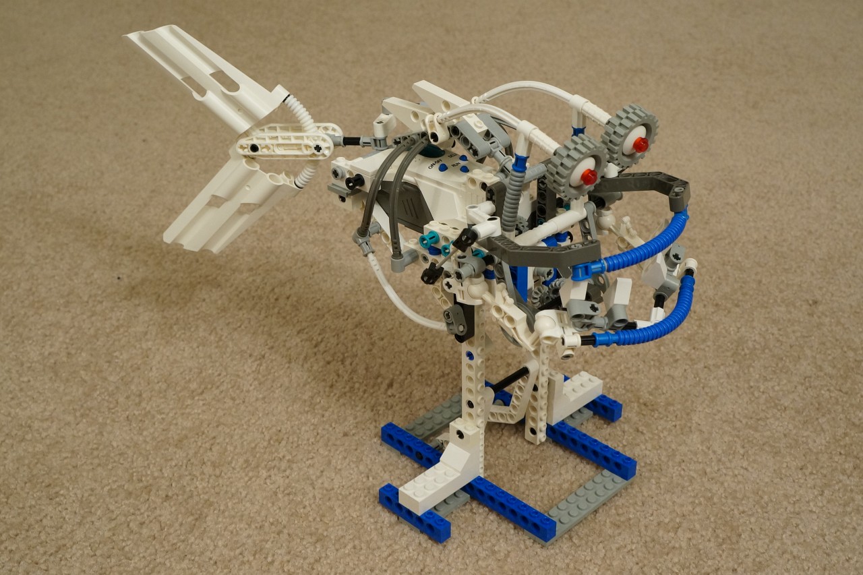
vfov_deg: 33.0
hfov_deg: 47.9
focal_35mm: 40
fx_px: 971
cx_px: 432
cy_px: 288
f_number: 8
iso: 800
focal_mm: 27
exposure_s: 1/6
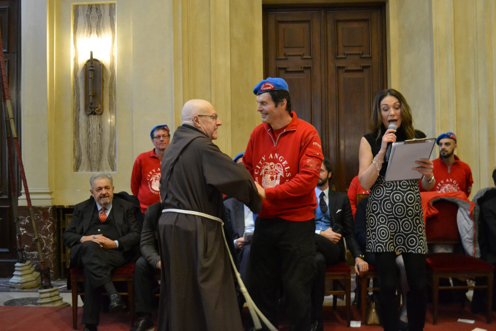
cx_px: 248
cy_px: 166
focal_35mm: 36
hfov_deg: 53.1
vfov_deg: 36.9
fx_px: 496
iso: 3200
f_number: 4
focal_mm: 24
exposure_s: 1/30
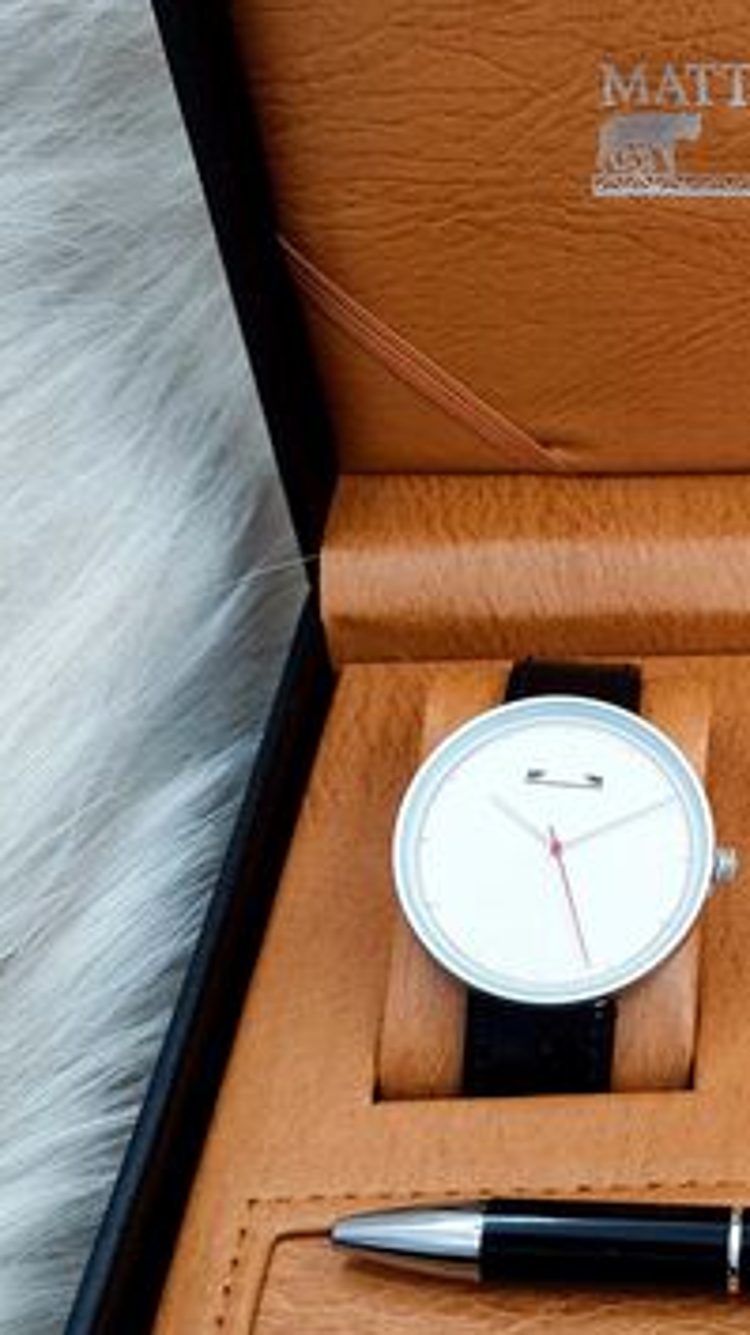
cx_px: 837
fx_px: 1698
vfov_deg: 42.8
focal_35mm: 48
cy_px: 581
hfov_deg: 23.3
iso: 50
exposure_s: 1/367
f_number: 1.8
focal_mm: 5.4
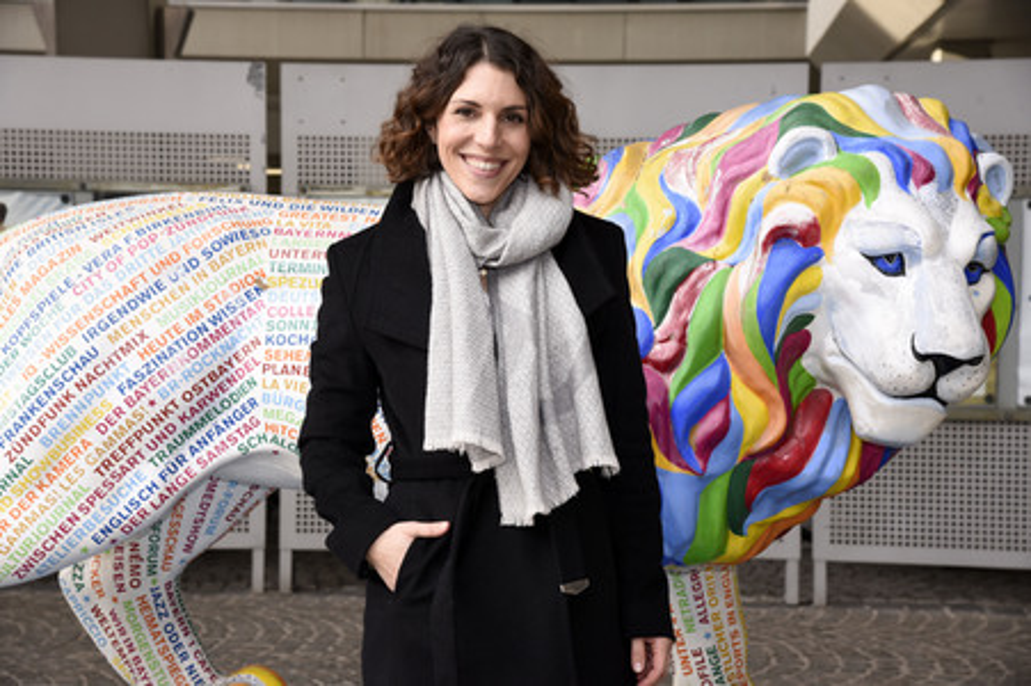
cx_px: 516
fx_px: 2146
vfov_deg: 18.2
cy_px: 343
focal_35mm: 75
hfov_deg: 27.0
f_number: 8
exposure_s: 1/160
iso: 640
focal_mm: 75
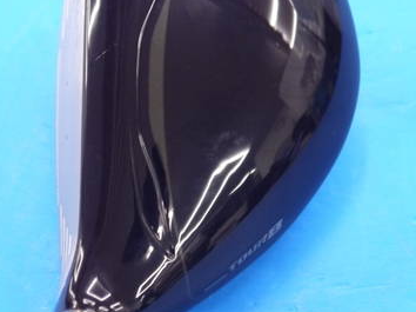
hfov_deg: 13.0
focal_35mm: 152
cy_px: 81
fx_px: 1825
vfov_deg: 9.7
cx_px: 219
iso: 800
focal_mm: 42
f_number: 5.6
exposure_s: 1/60
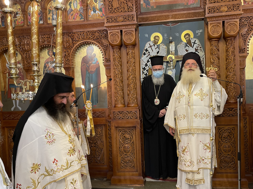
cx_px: 138
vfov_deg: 45.4
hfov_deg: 58.3
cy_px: 101
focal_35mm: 31
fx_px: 227
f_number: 1.6
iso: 250
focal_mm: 5.1
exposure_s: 1/50
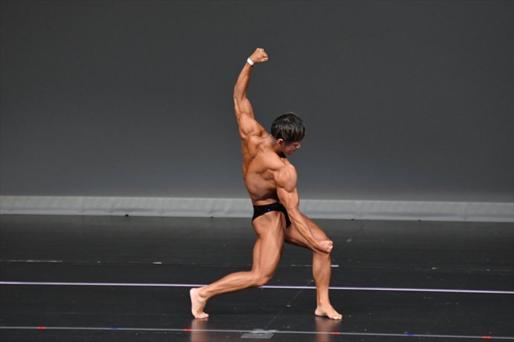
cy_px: 171
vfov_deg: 4.0
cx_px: 257
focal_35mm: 345
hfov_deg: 6.0
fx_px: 4923
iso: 4000
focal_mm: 230
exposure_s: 1/400
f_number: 5.6
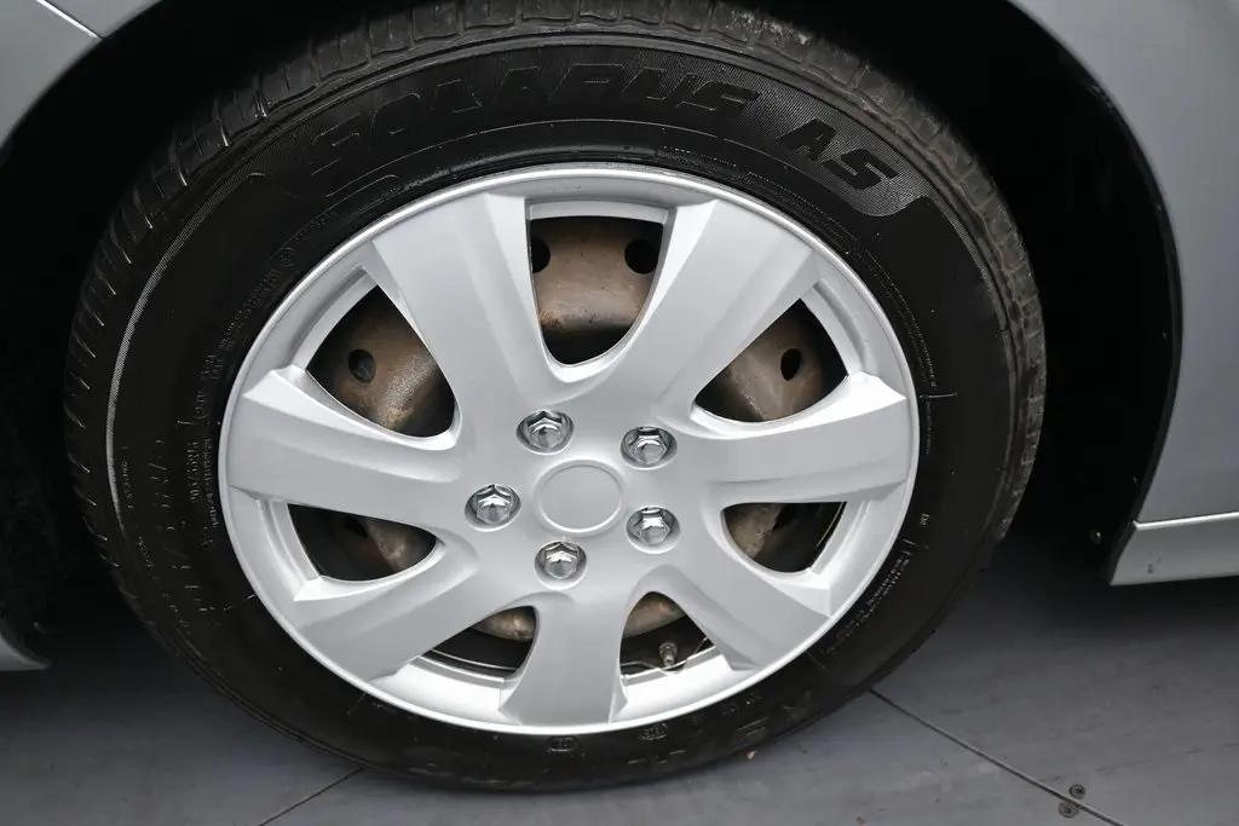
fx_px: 1033
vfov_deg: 43.6
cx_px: 620
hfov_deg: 61.9
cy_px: 413
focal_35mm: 30
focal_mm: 20
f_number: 3.8
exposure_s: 1/125
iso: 720
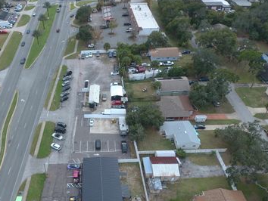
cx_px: 87
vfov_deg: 55.4
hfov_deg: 69.3
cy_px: 138
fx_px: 186
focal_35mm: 24
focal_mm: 3.15
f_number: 2.8
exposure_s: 1/402
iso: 100
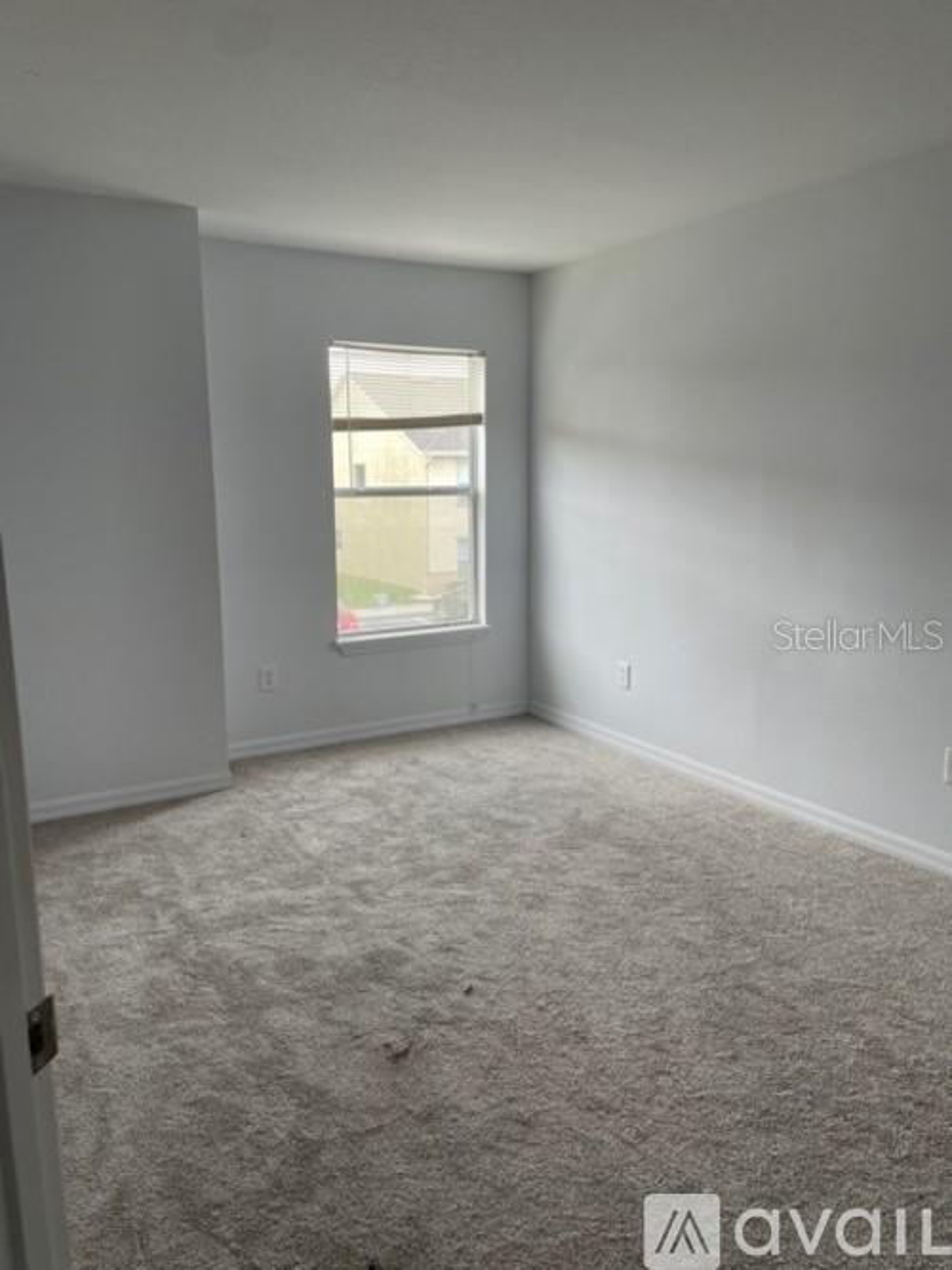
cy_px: 635
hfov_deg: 53.0
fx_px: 954
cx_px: 476
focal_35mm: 26
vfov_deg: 67.3
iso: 50
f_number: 1.6
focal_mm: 4.2
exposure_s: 1/120
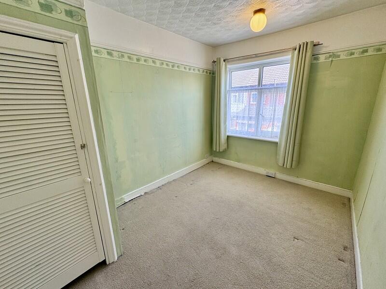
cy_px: 144
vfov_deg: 85.6
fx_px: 156
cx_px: 193
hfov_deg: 102.1
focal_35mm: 14
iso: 80
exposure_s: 1/99
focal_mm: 2.22
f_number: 2.2
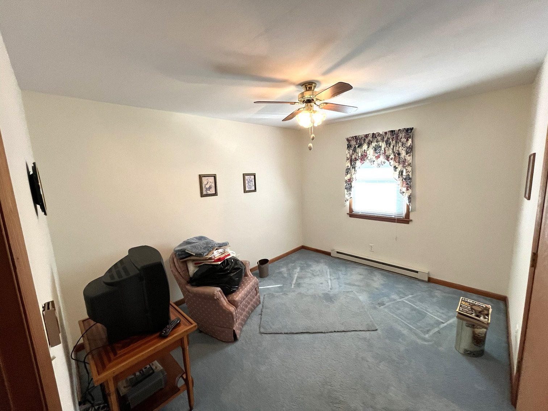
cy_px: 206
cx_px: 274
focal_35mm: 14
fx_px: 222
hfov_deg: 102.1
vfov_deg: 85.7
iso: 250
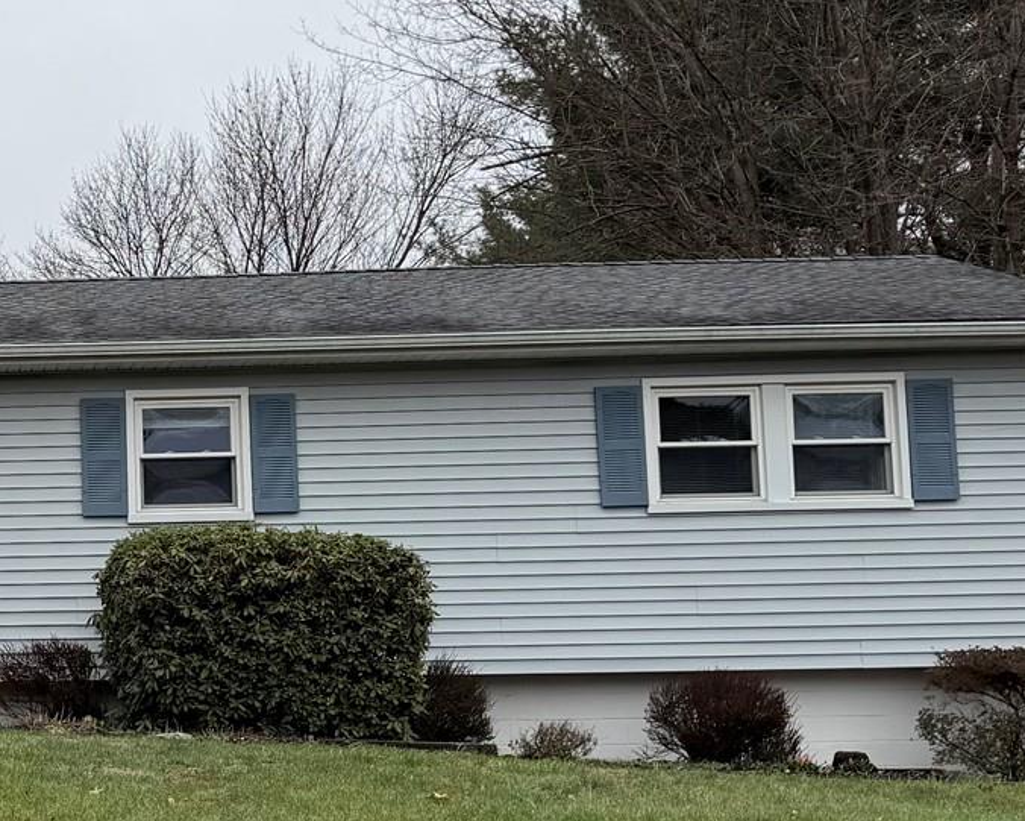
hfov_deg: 24.8
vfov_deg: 21.5
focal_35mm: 71
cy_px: 533
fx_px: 2154
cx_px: -123
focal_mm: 6.76
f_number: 1.78
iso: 80
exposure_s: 1/3584
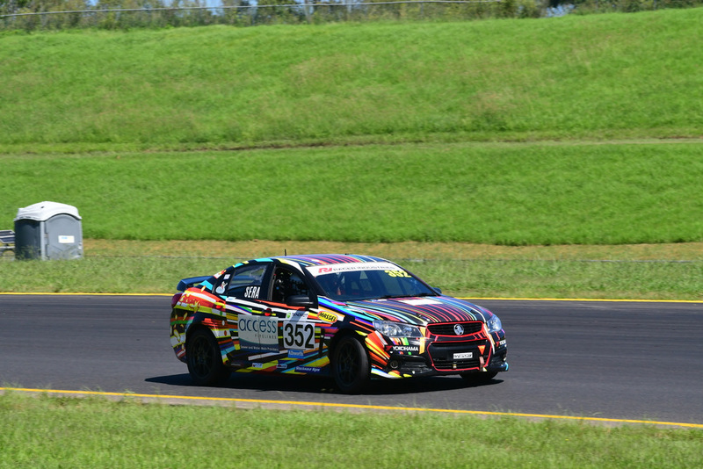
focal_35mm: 300
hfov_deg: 6.9
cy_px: 234
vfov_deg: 4.6
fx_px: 5860
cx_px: 352
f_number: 11
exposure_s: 1/640
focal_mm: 200
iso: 500
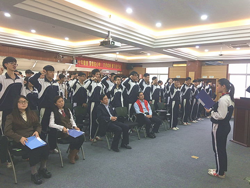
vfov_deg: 48.2
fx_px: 209
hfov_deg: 61.7
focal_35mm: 29
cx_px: 125
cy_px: 94
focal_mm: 4.15
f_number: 2.2
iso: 50
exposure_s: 1/17
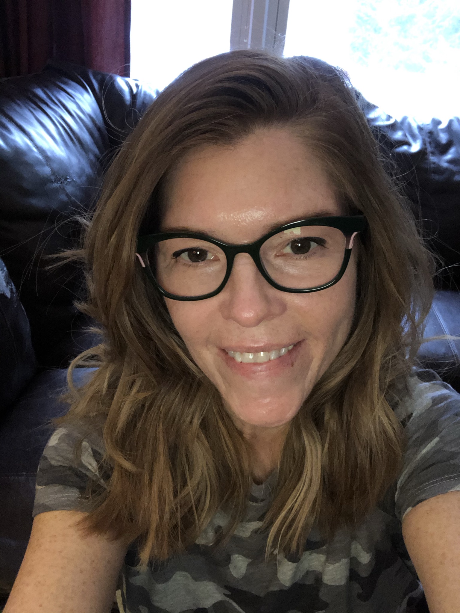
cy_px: 306
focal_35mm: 32
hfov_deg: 44.2
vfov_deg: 56.8
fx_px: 566
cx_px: 230
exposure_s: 1/30
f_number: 2.2
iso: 250
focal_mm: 2.87
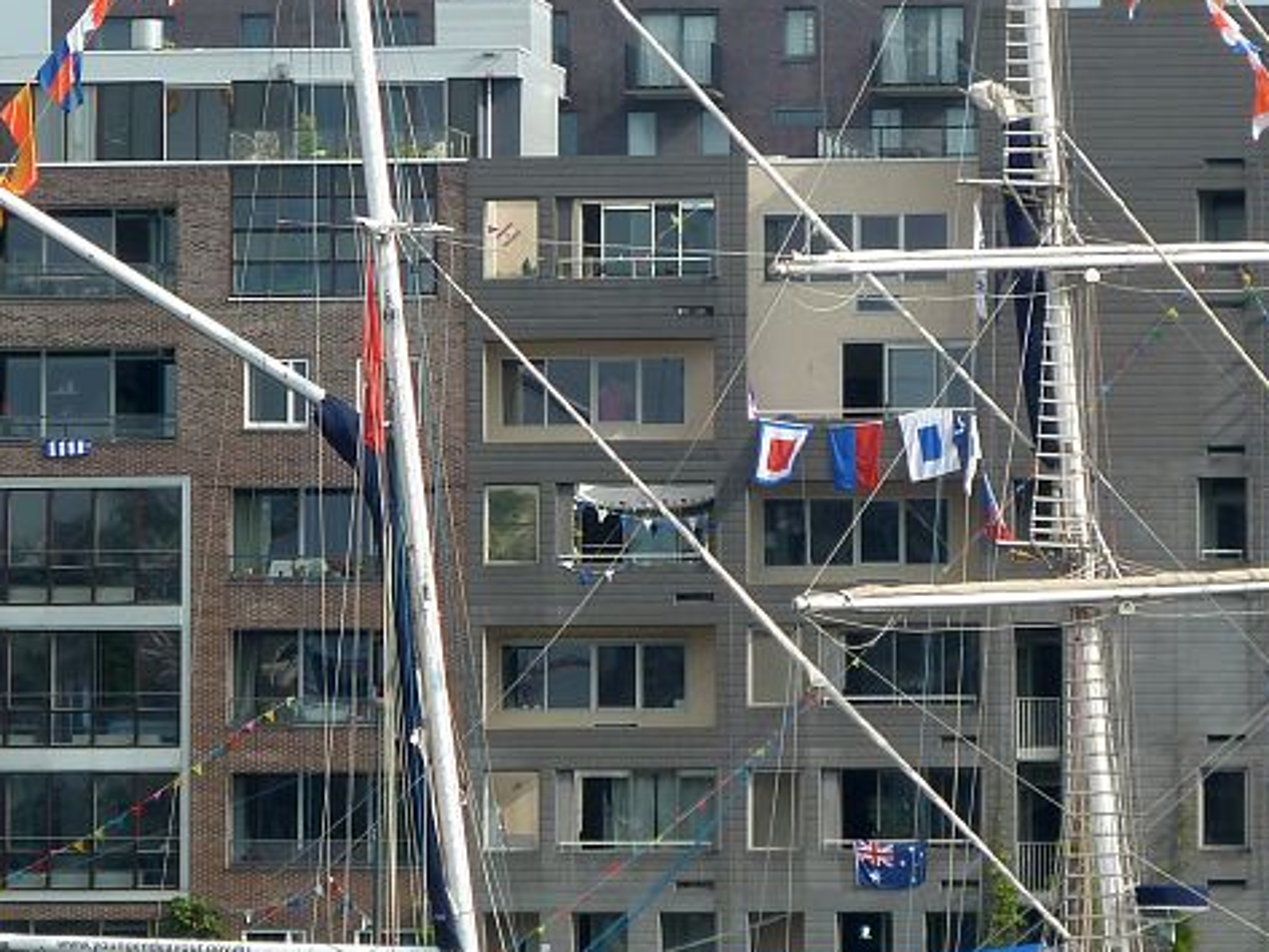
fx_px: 11661
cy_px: 456
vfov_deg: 4.7
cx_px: 749
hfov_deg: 6.2
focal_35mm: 318
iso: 80
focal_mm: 24.1
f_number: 4.5
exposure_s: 1/400
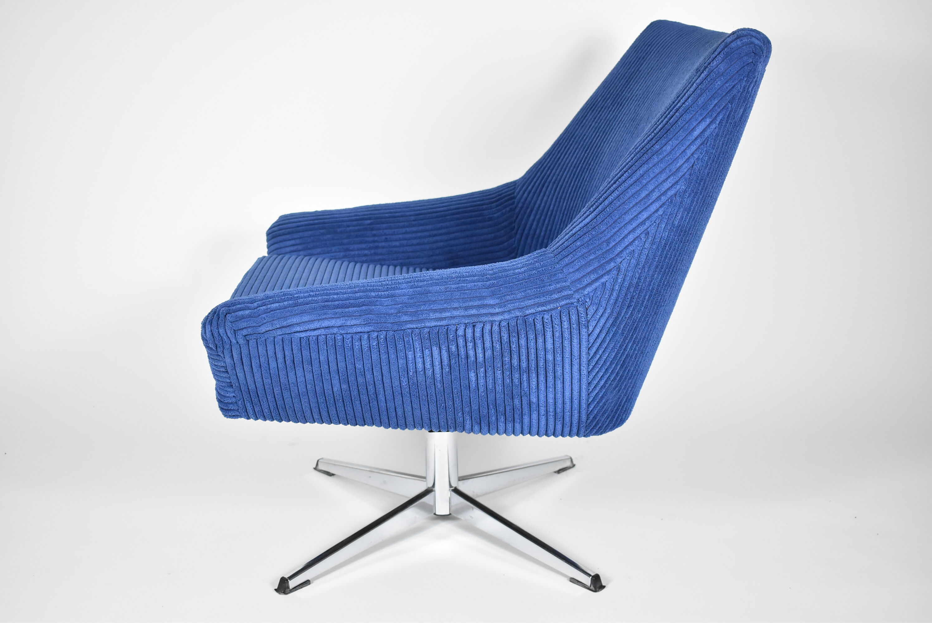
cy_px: 312
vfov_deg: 30.9
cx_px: 466
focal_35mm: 44
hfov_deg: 44.9
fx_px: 1127
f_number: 4.2
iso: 1600
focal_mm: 29
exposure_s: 1/125
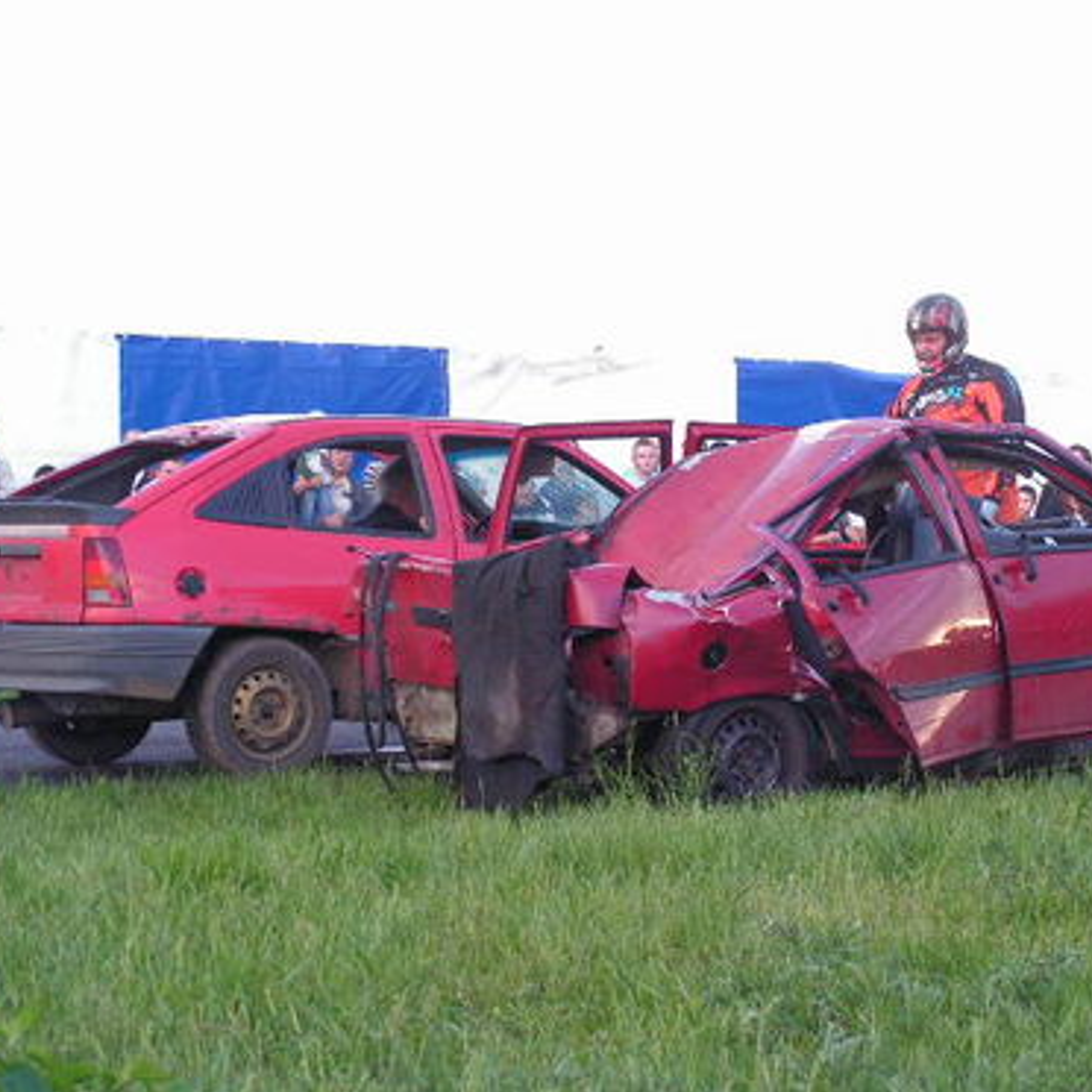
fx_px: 3391
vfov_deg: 18.3
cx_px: 693
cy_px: 547
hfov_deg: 18.3
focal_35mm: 95
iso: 160
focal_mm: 13.4
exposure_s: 1/80
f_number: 3.3
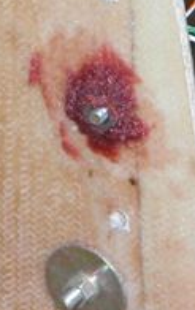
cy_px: -55
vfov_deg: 3.4
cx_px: 17
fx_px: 5155
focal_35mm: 608
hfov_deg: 2.2
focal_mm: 44.7
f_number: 4
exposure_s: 1/125
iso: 100
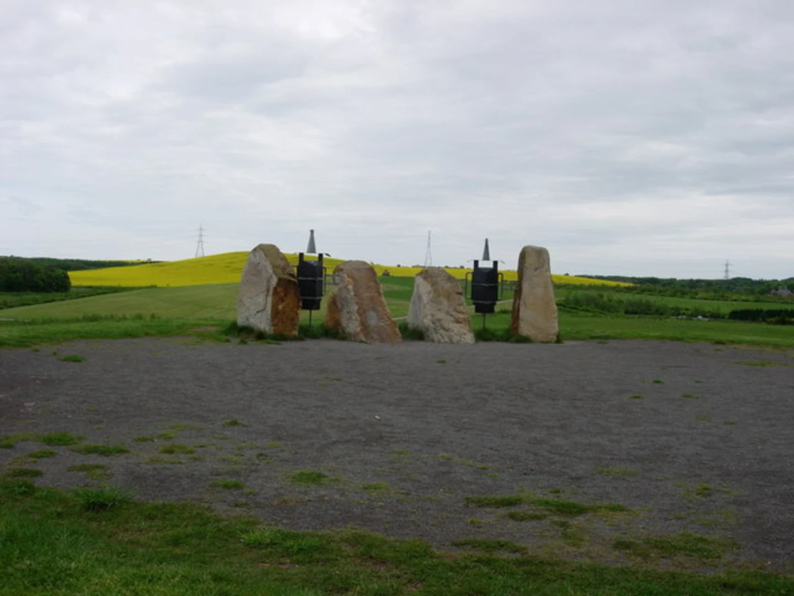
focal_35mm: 38
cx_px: 397
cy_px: 298
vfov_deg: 37.7
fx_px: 872
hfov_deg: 49.0
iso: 64
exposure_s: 1/558
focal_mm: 7.8
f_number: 4.8
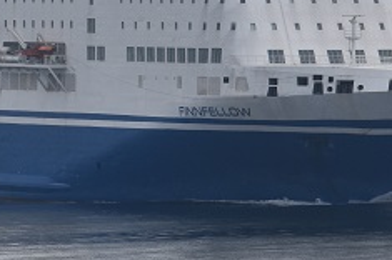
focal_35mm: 556
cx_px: 80
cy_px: -5
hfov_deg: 3.7
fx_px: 6048
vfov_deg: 2.5
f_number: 11
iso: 200
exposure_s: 1/500
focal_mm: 85
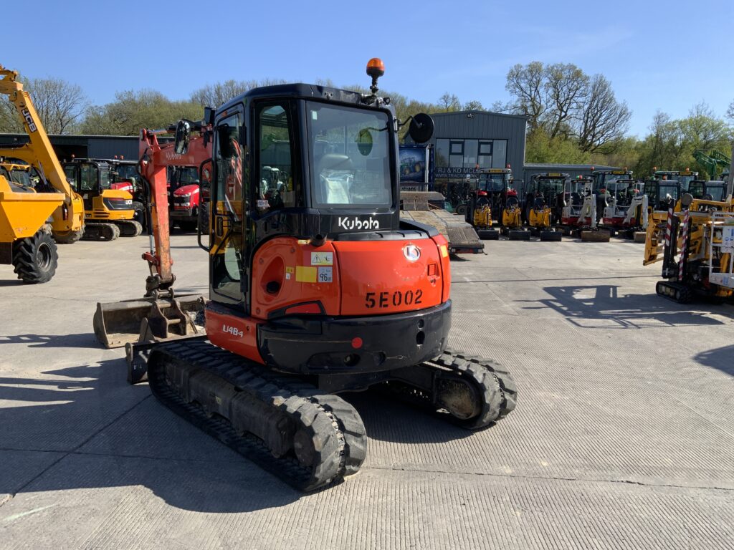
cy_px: 275
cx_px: 367
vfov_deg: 48.2
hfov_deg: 61.7
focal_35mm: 29
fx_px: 615
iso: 16
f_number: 1.8
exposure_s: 1/1195
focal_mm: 3
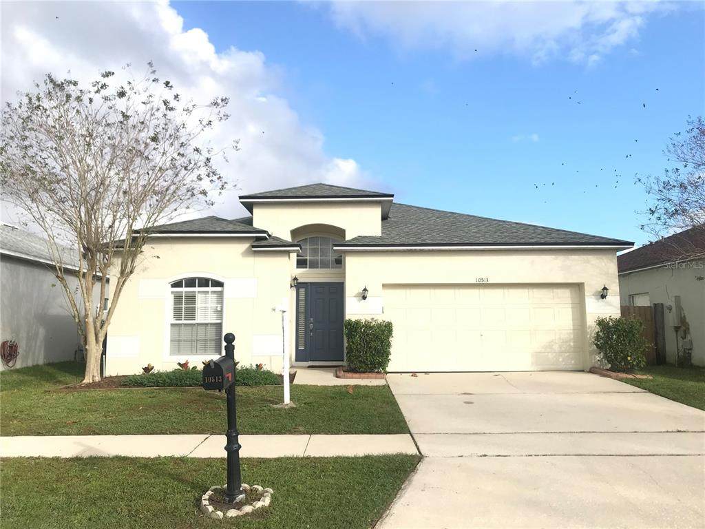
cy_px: 264
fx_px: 570
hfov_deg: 63.4
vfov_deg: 49.7
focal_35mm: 28
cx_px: 352
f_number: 1.8
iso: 20
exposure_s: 1/1623
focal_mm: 3.99
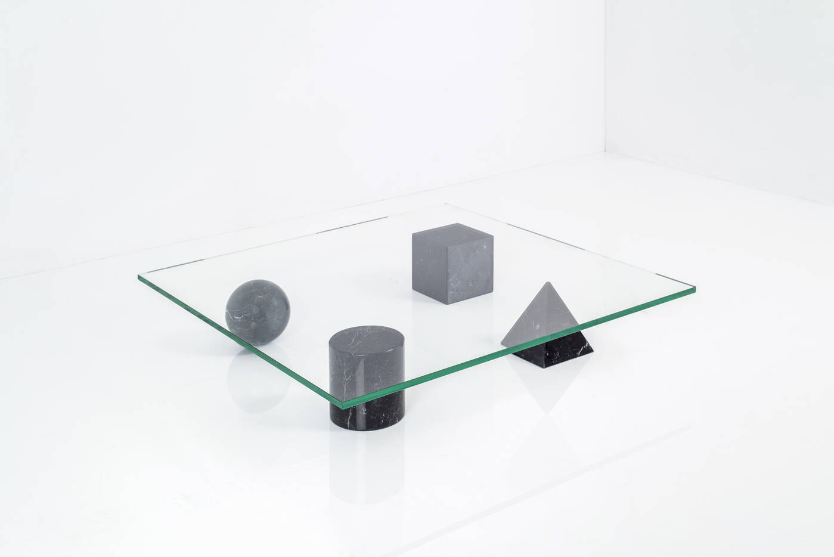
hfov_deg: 39.6
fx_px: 1159
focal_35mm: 50
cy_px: 278
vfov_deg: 27.0
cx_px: 417
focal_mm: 50
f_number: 10
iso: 100
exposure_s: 1/200
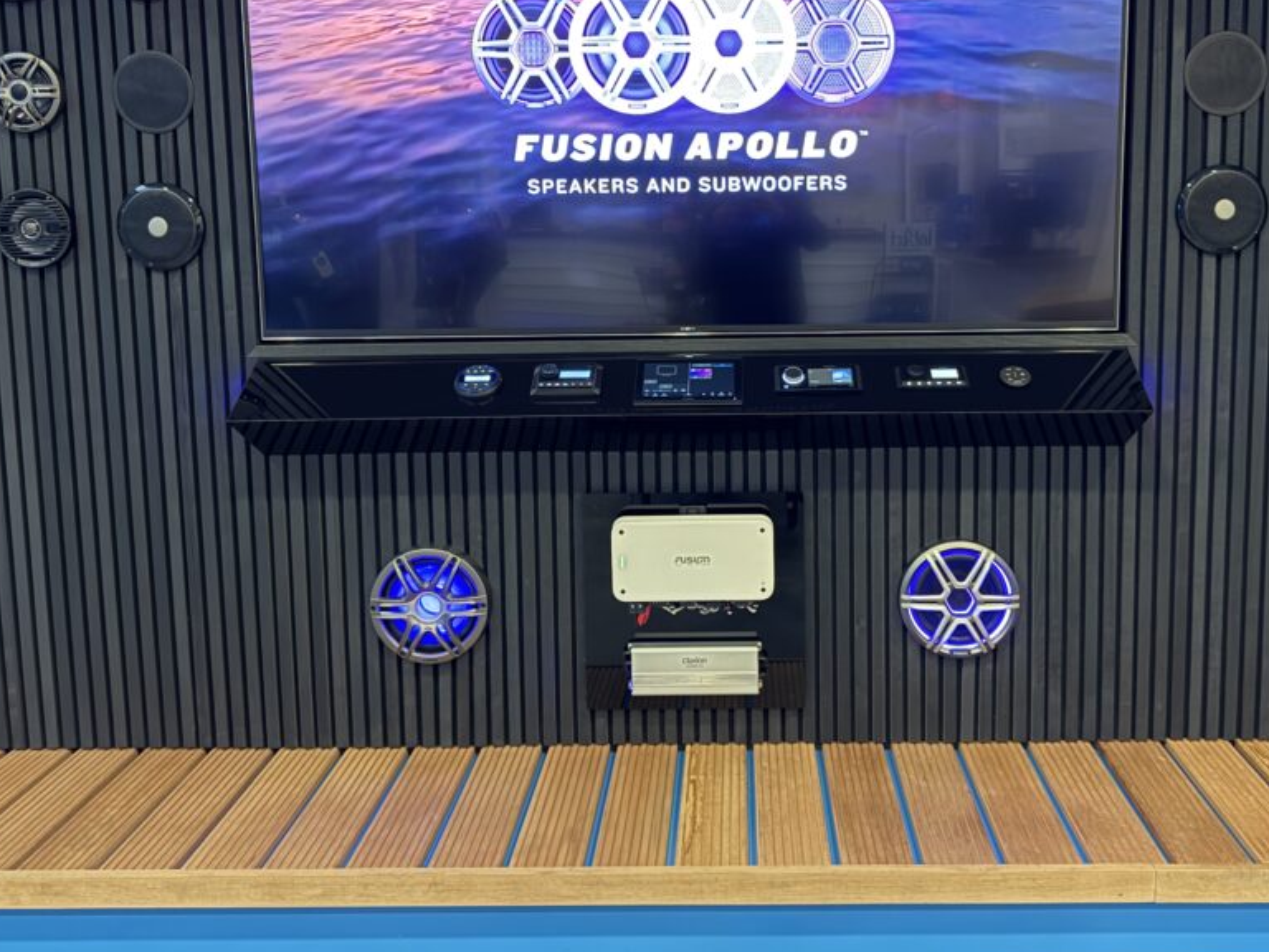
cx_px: 715
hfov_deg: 56.6
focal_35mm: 32
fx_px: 1173
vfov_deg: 43.7
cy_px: 337
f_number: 1.78
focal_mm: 6.76
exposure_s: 1/60
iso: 500
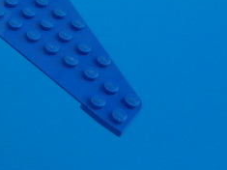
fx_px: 590
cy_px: -37
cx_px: -50
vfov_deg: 15.8
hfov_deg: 20.3
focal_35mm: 90
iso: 100
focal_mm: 7.13
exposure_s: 1/301
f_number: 4.03
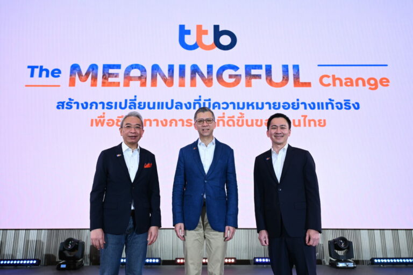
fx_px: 304
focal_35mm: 26
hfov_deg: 68.4
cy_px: 138
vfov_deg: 48.7
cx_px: 206
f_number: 4
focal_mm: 26.5
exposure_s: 1/200
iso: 400
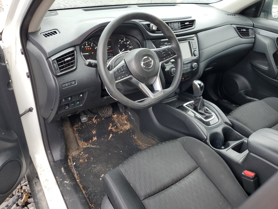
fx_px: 209
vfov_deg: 53.1
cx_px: 139
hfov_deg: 67.3
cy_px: 104
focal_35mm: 26
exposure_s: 1/100
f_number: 1.5
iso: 56
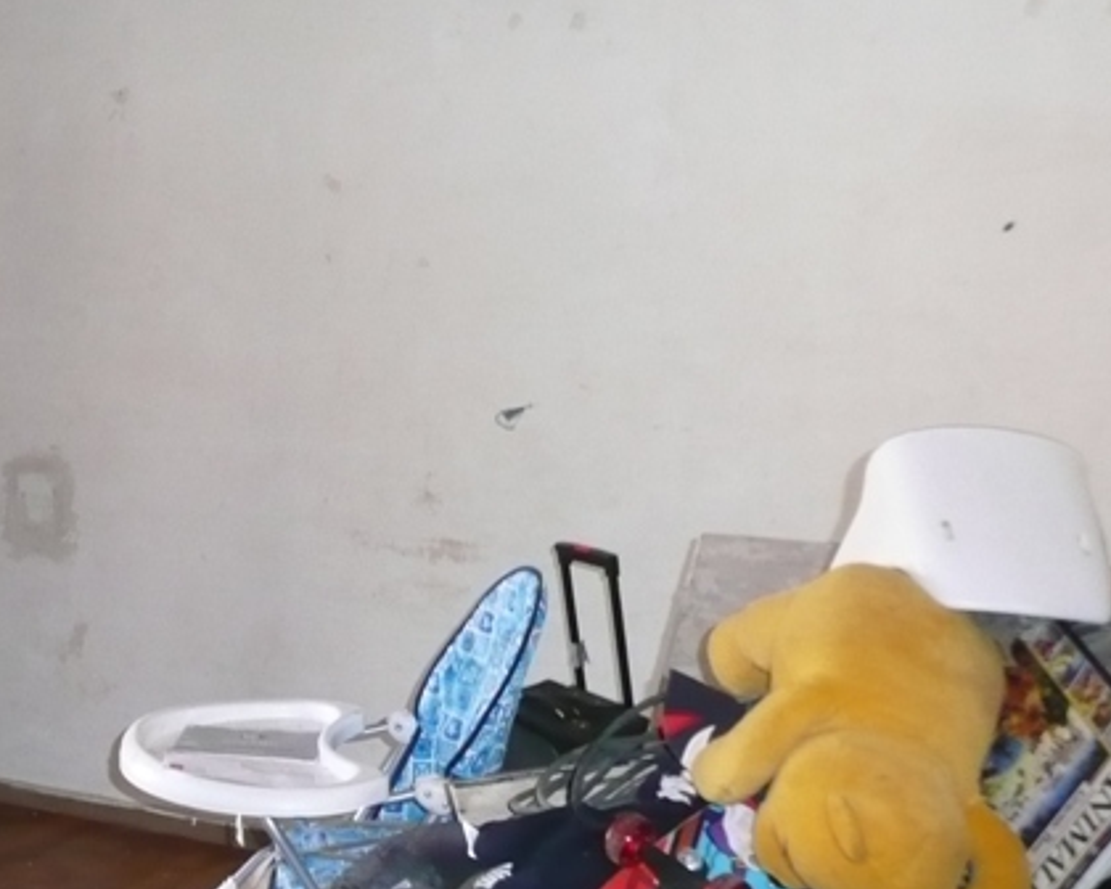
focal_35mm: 52
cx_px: 116
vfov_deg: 29.1
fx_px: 1710
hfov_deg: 34.1
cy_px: 365
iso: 250
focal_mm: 4.6
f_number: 3.3
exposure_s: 1/30
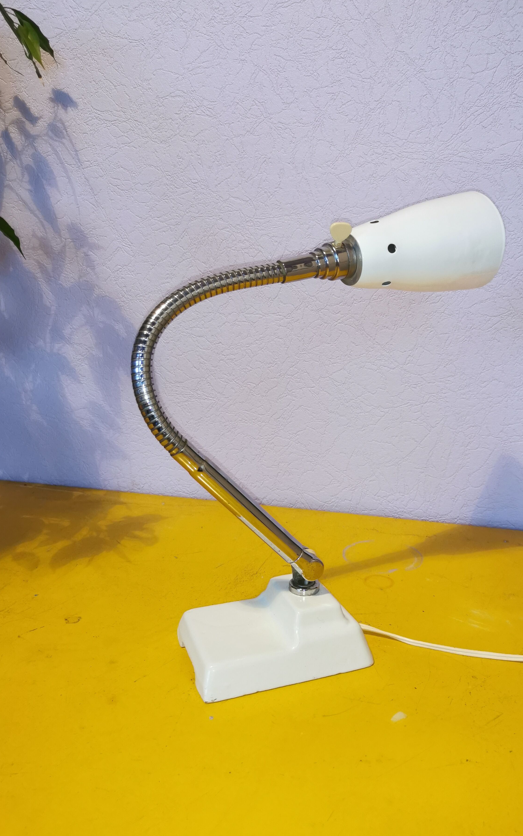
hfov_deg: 43.1
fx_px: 661
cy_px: 422
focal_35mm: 29
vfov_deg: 64.6
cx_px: 290
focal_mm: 5.58
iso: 320
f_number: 1.8
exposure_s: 1/50
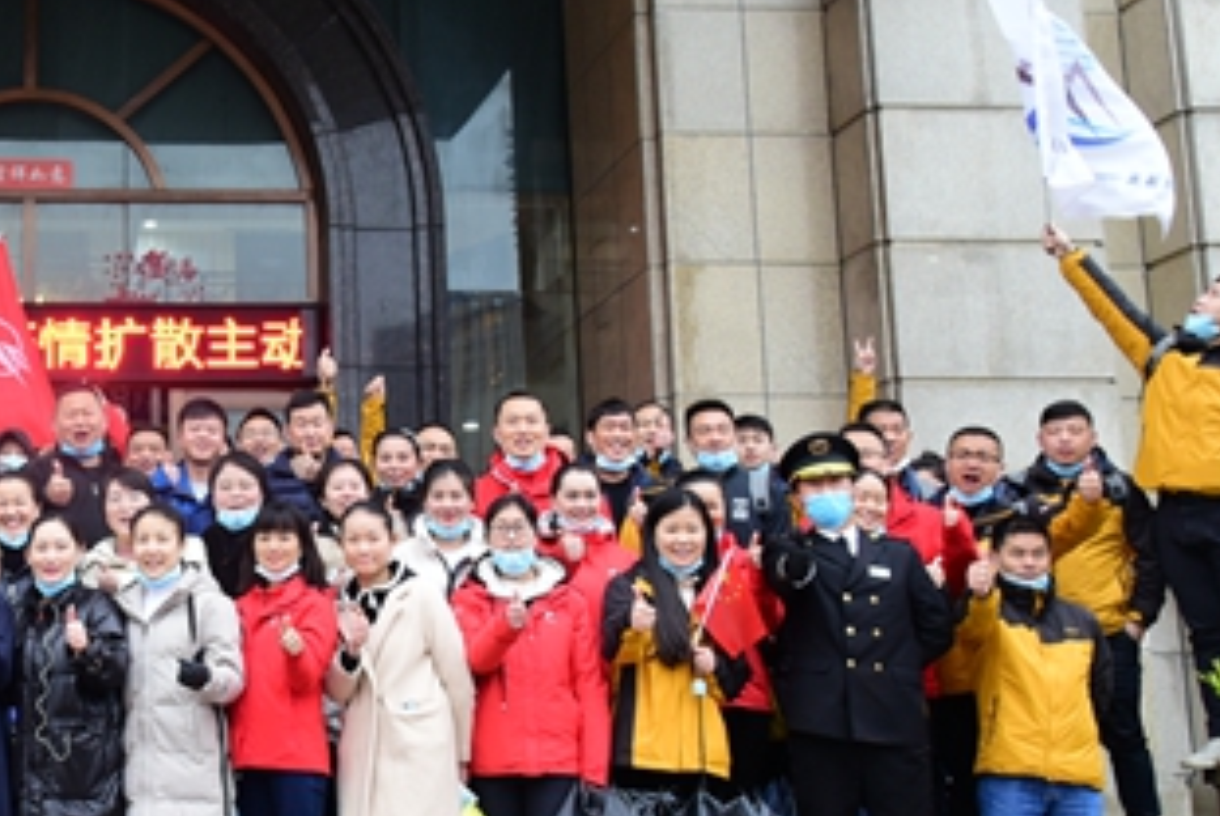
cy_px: 359
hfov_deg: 34.2
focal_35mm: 54
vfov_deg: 25.1
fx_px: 1832
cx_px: 55
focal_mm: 24
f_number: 7.1
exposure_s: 1/80
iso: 1250
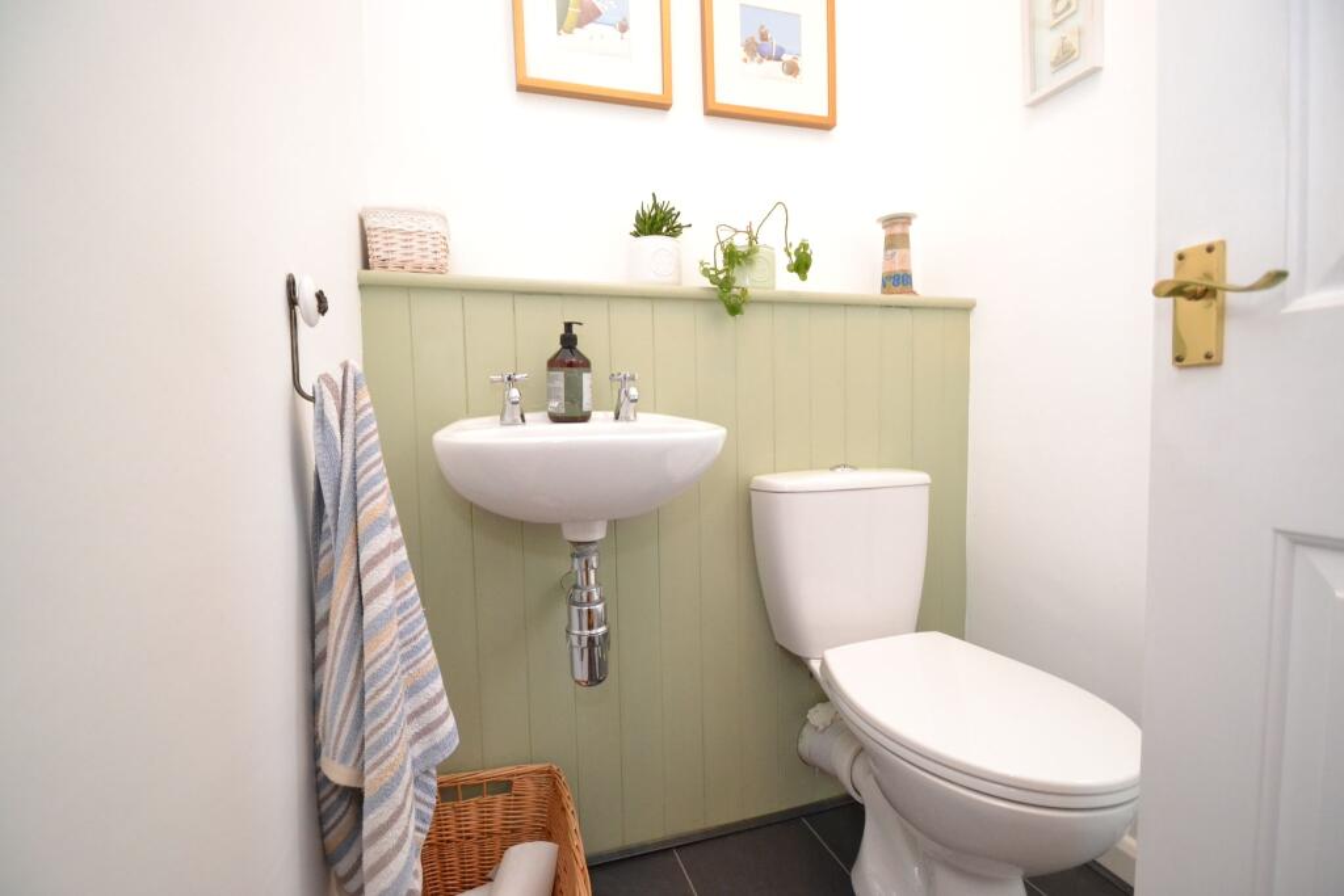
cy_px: 448
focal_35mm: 15
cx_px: 672
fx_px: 560
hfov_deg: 100.4
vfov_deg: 77.3
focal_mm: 10
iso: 2800
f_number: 3.5
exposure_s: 1/60
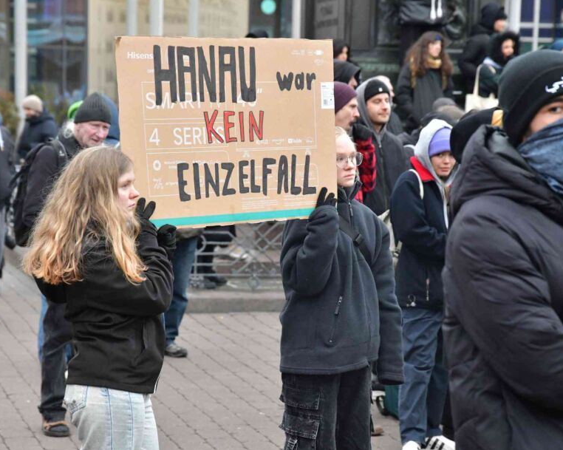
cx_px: 285
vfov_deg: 13.0
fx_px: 1982
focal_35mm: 119
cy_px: 225
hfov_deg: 16.2
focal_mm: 105
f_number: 7.1
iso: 3200
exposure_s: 1/125
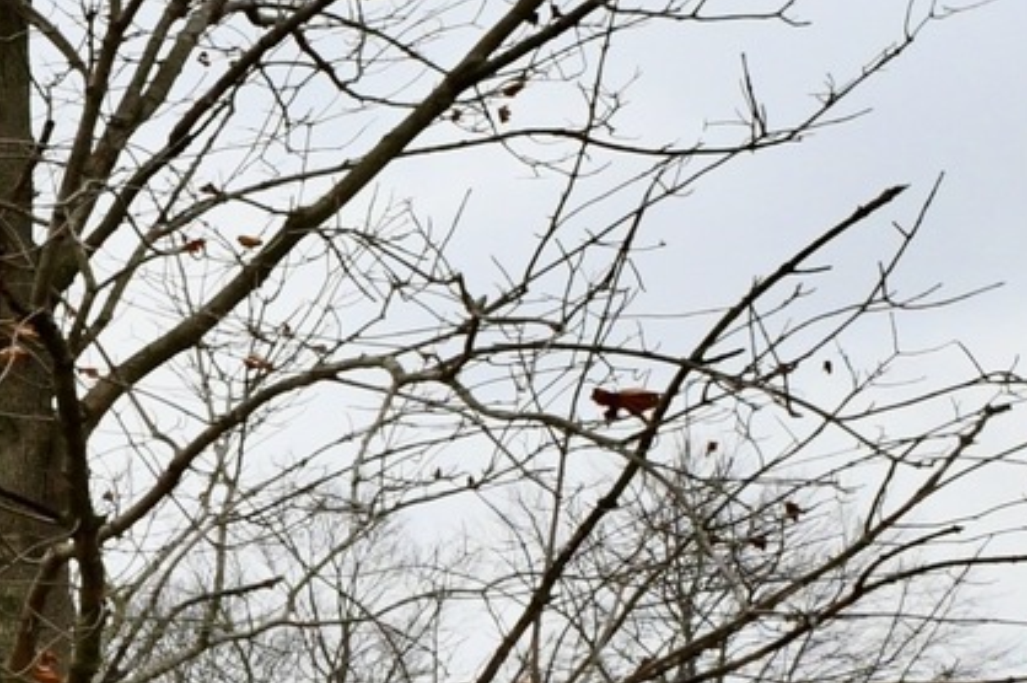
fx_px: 2936
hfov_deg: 11.9
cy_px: 1081
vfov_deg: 12.5
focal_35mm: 103
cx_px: -1929
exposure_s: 1/250
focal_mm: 14
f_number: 9
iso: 640
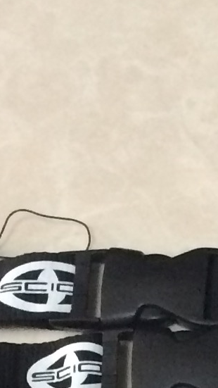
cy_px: 644
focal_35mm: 187
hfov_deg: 6.1
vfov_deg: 10.9
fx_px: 1921
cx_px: 617
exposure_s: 1/33
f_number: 2.2
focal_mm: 4.15
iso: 250
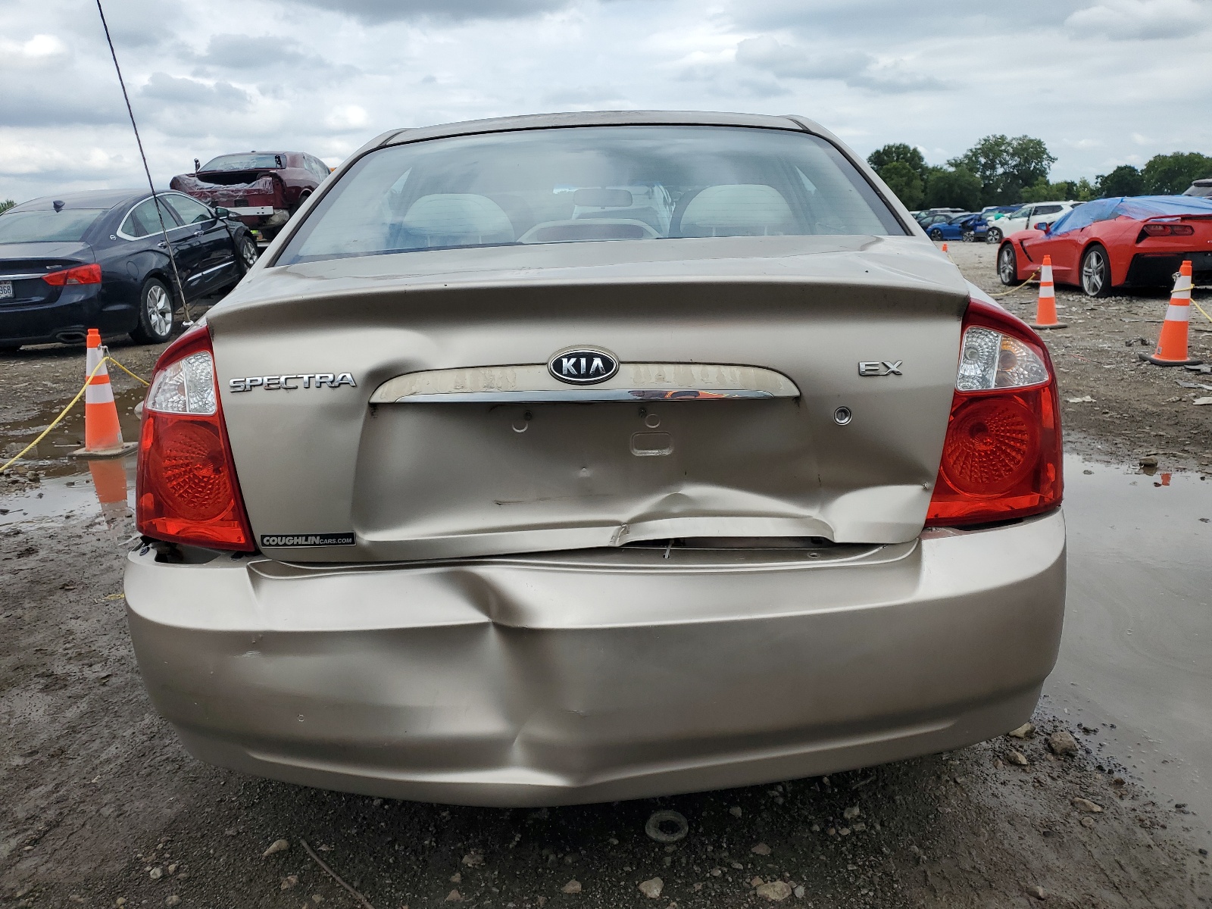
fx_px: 910
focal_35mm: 26
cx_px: 606
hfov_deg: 67.3
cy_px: 454
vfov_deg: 53.1
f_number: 1.5
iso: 50
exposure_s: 1/2000
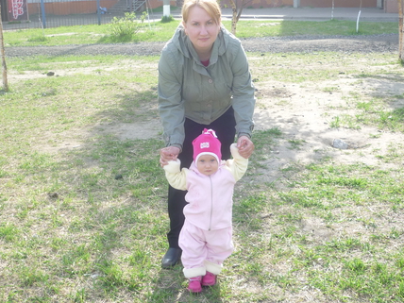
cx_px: 198
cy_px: 140
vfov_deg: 27.0
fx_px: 630
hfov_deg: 35.5
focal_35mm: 54
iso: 80
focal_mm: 6.9
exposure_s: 1/250
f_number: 3
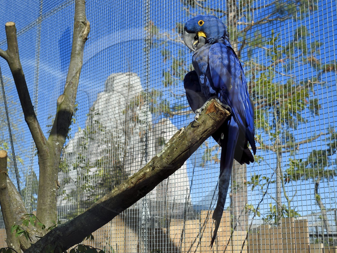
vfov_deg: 27.5
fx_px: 516
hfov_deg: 36.1
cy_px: 129
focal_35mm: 53
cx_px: 146
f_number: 10
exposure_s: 1/320
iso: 200
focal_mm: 48
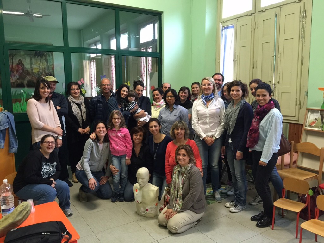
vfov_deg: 48.2
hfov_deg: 61.7
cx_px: 162
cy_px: 122
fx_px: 271
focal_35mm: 29
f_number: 2.2
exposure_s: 1/10
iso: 100
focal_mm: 4.15
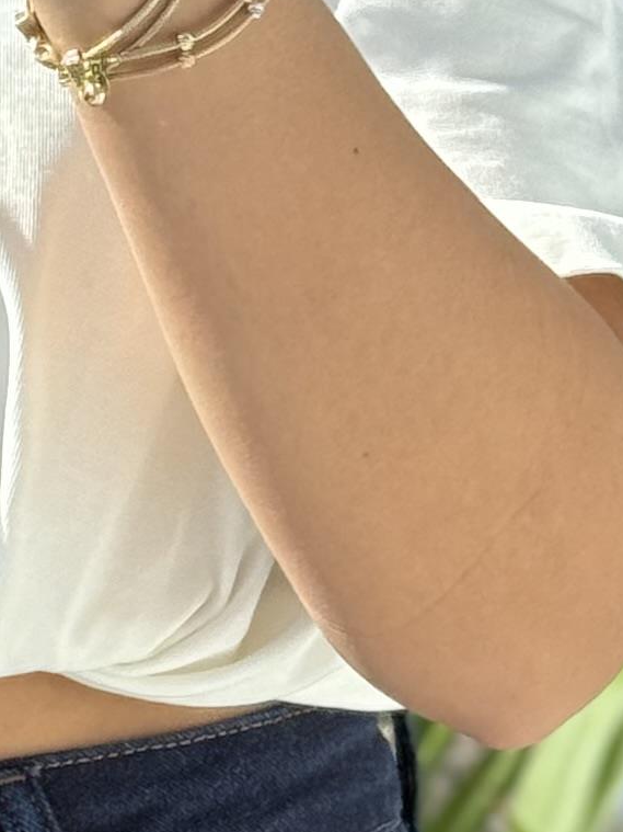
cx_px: -186
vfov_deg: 7.8
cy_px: 357
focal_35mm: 255
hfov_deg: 5.8
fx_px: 6121
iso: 64
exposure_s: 1/995
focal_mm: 6.76
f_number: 1.78
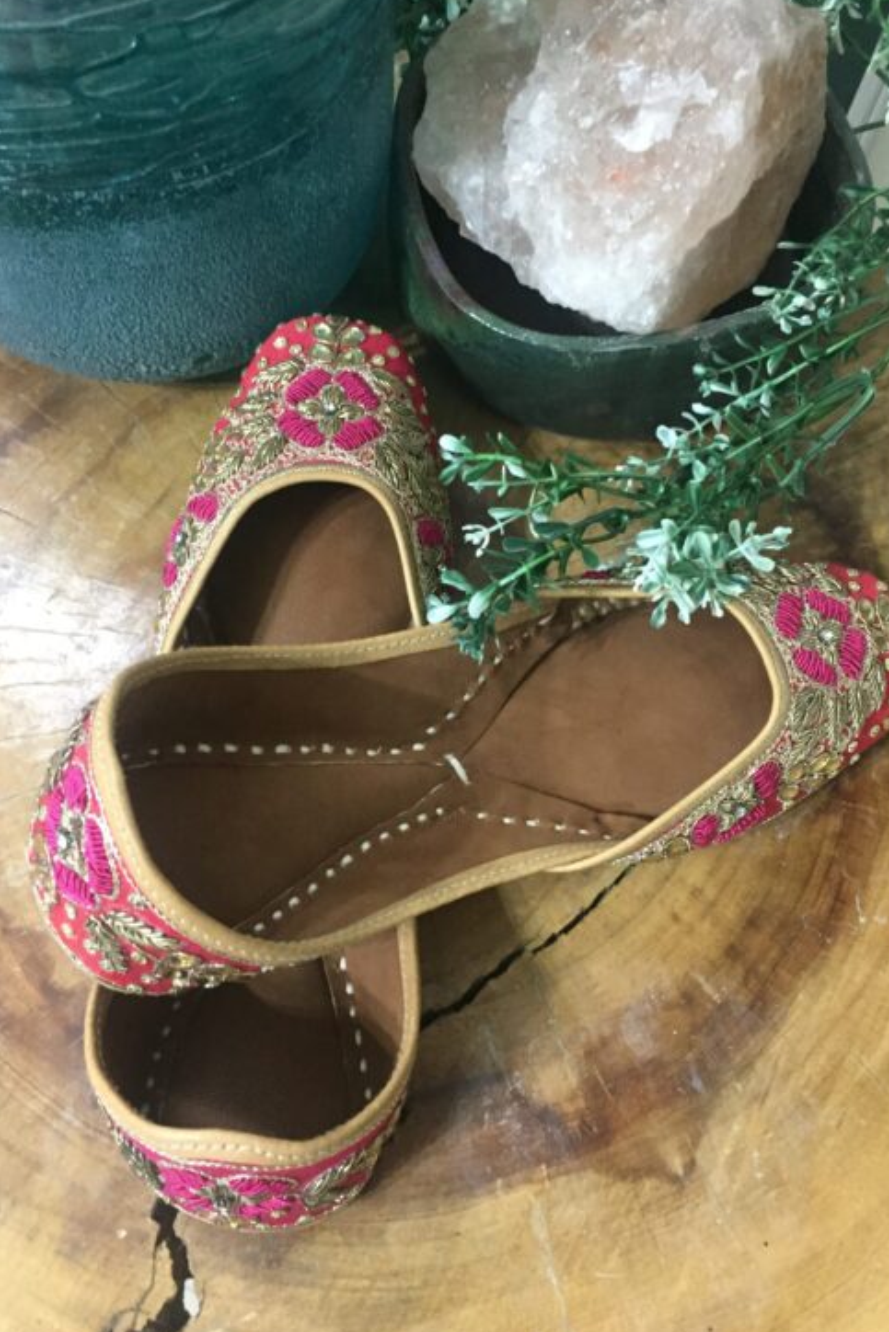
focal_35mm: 31
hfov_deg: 42.3
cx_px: 449
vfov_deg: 60.3
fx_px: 1148
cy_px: 659
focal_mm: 4.15
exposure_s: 1/20
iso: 250
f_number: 2.2
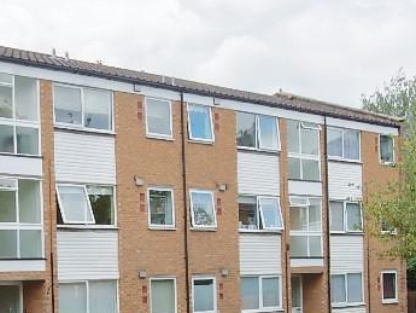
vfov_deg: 16.3
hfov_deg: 22.0
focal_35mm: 89
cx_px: 157
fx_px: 1070
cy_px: 308
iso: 125
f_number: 4
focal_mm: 5.4
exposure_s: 1/400
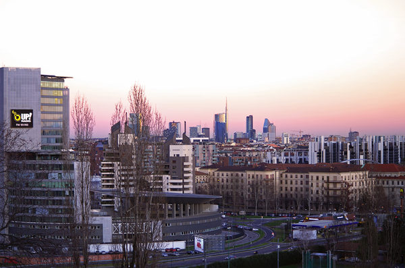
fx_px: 920
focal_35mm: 82
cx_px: 202
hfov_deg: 24.8
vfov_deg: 16.6
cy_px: 134
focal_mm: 55
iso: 100
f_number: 4
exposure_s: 1/40
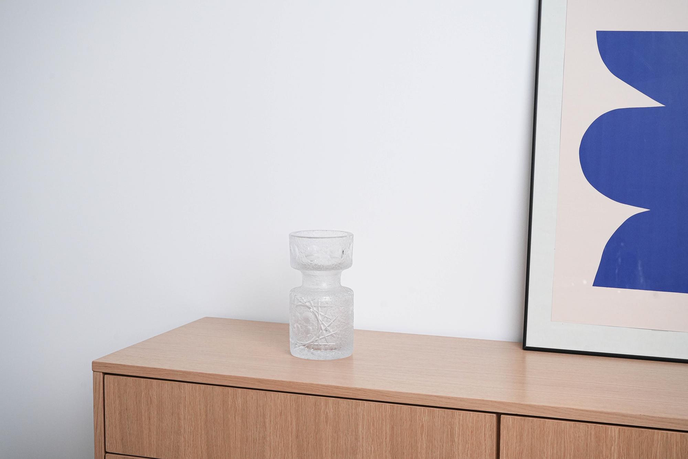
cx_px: 344
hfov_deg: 28.8
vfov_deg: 19.5
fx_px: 1338
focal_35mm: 70
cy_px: 230
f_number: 9
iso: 2500
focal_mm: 70
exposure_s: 1/80
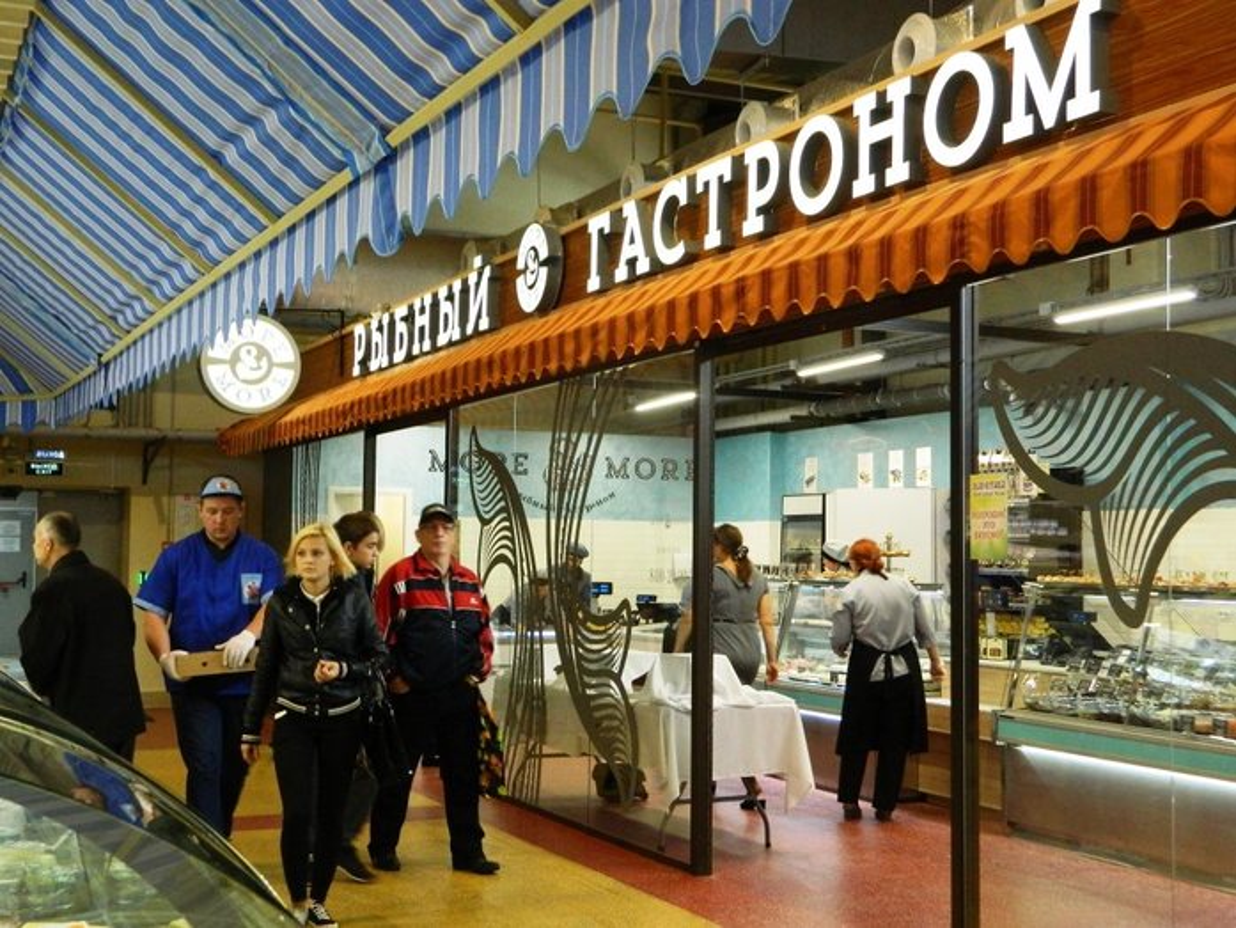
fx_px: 1678
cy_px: 464
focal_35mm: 47
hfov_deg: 40.4
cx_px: 618
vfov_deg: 30.9
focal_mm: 8.4
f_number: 3.6
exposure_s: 1/50
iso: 400
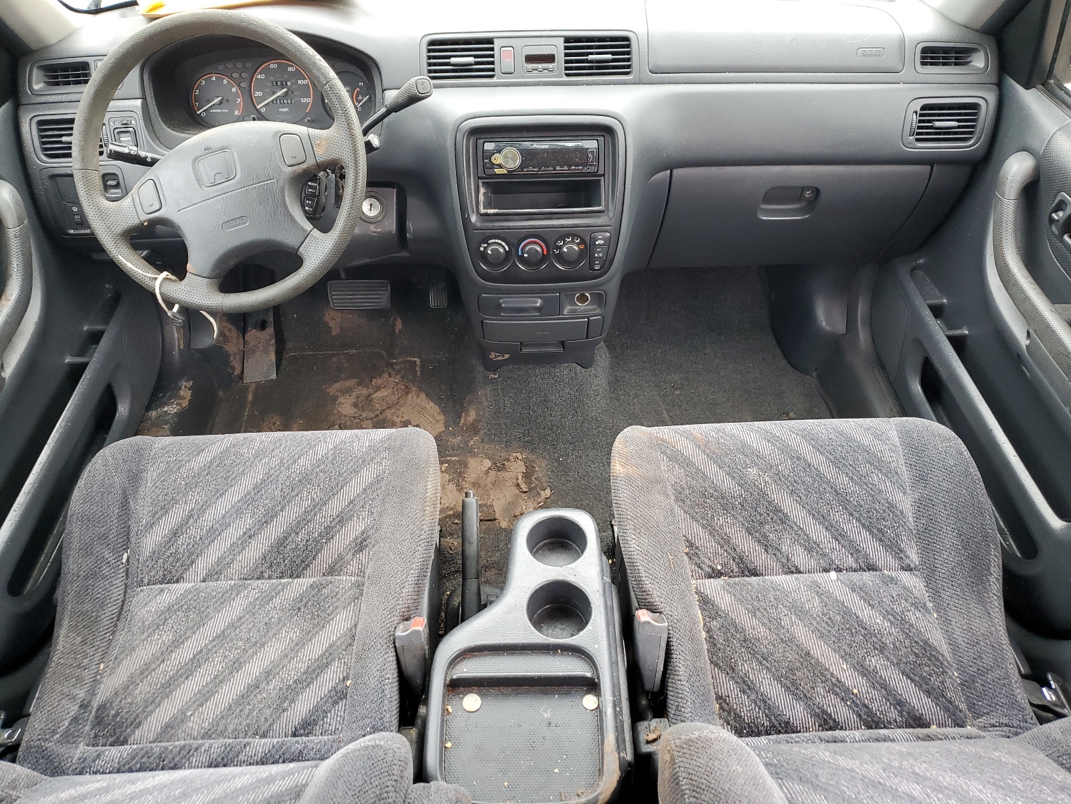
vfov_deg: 53.1
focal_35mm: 26
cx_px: 536
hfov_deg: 67.3
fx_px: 804
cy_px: 402
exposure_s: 1/60.2
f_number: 1.5
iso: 92
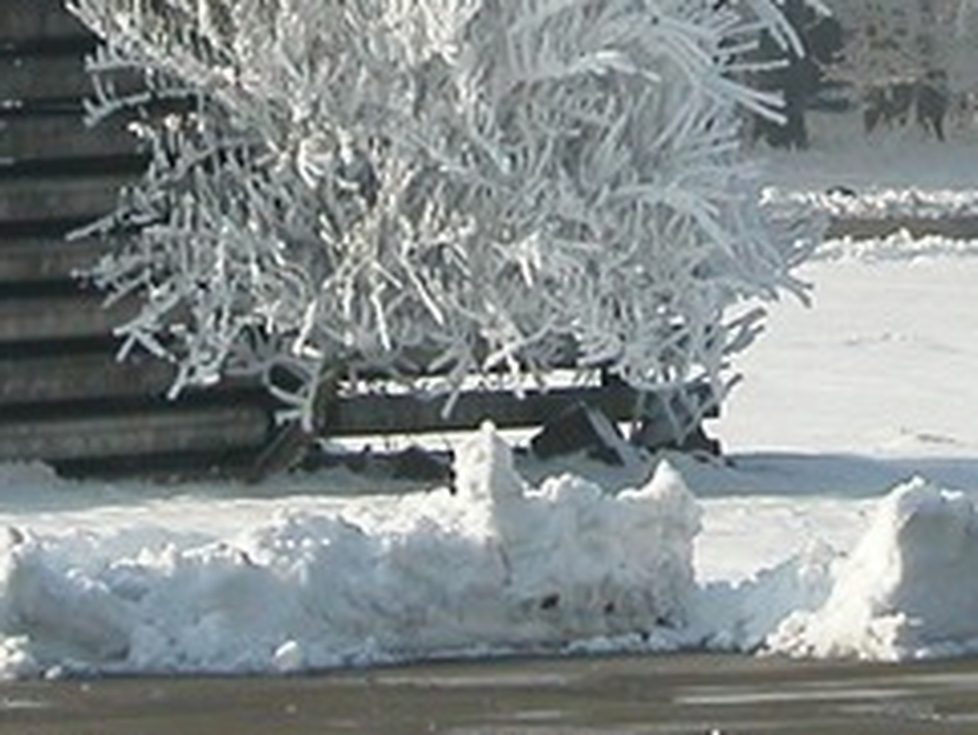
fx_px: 13088
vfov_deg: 3.2
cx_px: 463
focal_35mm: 463
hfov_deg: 4.3
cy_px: -495
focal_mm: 23.7
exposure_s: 1/1124
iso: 100
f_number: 5
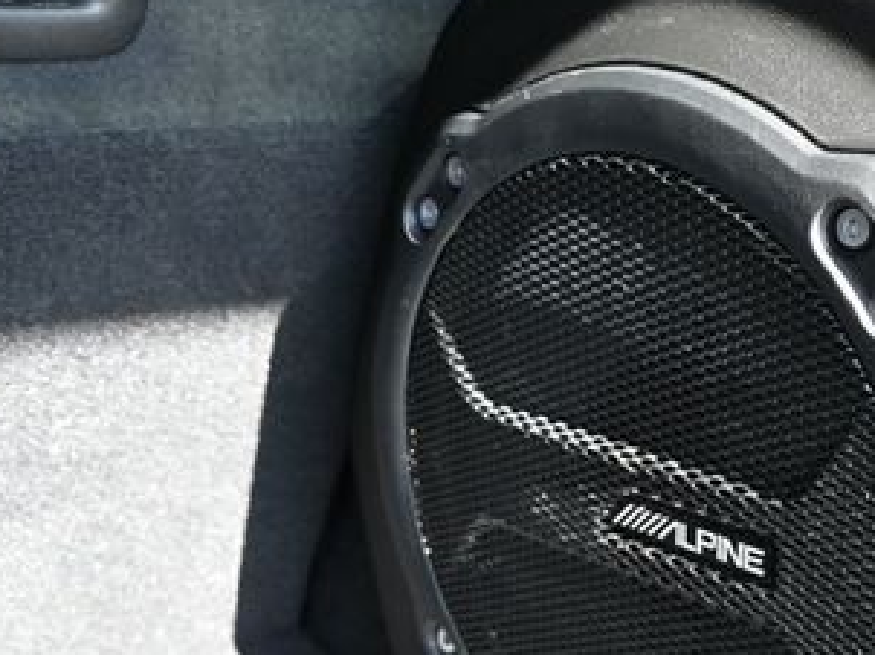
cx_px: 701
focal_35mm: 57
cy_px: 487
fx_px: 1428
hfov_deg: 33.1
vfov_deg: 25.5
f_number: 3.8
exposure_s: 1/125
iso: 640
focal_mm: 18.5
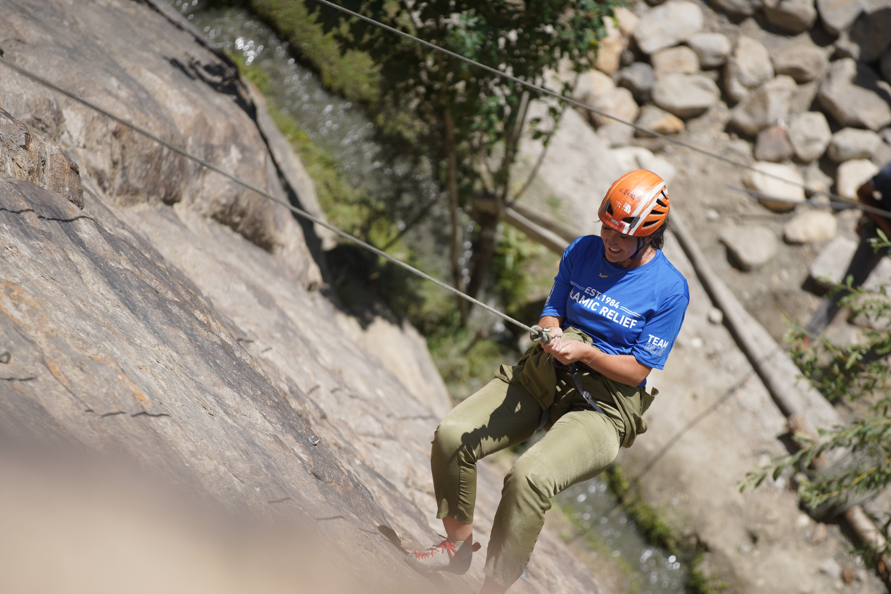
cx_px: 481
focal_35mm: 226
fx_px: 5593
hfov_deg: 9.1
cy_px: 326
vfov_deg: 6.1
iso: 100
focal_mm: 200
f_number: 2.8
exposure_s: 1/1600
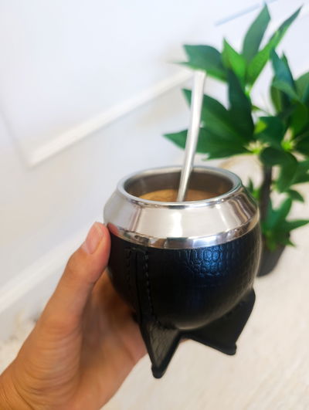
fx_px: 273
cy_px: 205
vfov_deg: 73.8
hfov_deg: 59.0
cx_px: 154
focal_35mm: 23
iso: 477
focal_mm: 6.11
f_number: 1.65
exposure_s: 1/100
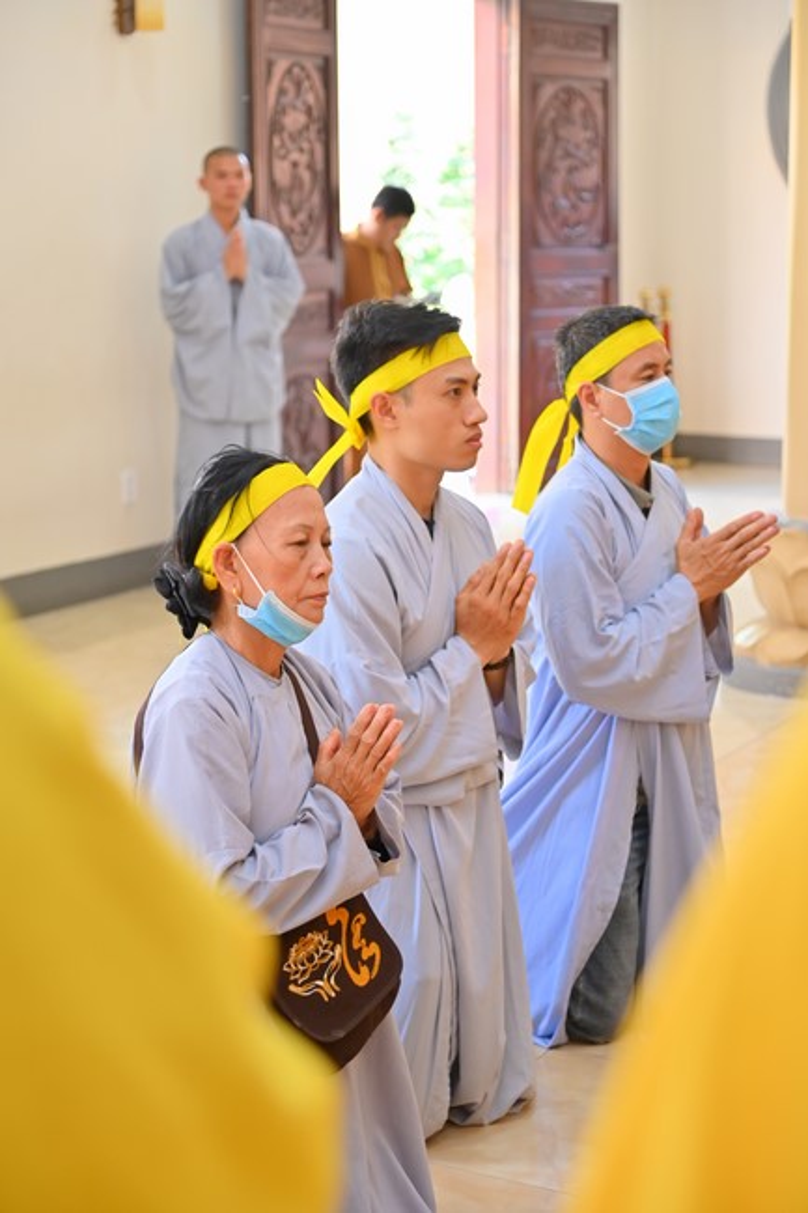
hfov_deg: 20.9
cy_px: 606
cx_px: 404
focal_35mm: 65
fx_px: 2189
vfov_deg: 31.0
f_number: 4
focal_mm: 65
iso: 1000
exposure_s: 1/100
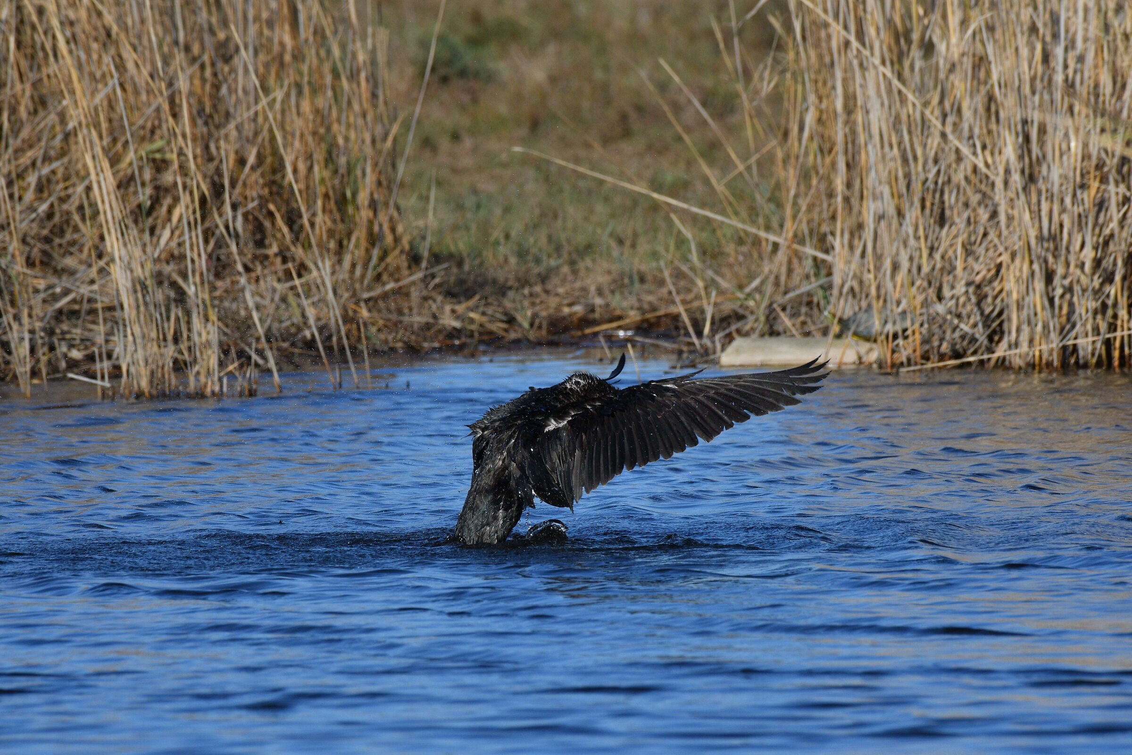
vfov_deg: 1.8
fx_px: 23581
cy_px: 378
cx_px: 566
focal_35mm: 750
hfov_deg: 2.7
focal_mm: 500
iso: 400
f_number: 11
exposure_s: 1/2000
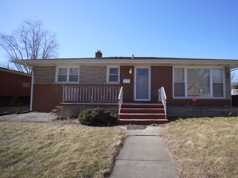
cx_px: 137
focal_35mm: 19
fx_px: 128
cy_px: 88
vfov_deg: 69.9
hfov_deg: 85.4
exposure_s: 1/500
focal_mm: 11
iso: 100
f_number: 4.5
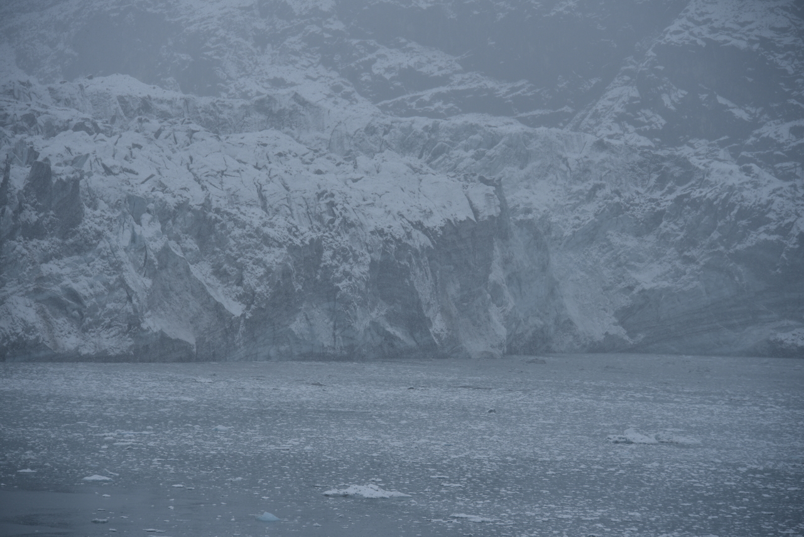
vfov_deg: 9.2
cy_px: 268
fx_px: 3351
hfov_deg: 13.7
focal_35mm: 150
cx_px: 402
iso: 100
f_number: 6.3
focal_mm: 150
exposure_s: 1/320
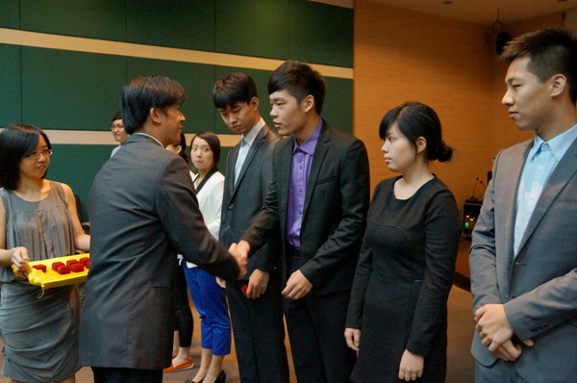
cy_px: 192
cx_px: 288
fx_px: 528
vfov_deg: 39.8
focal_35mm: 33
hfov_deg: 57.3
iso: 3200
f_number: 4
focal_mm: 22
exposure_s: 1/80
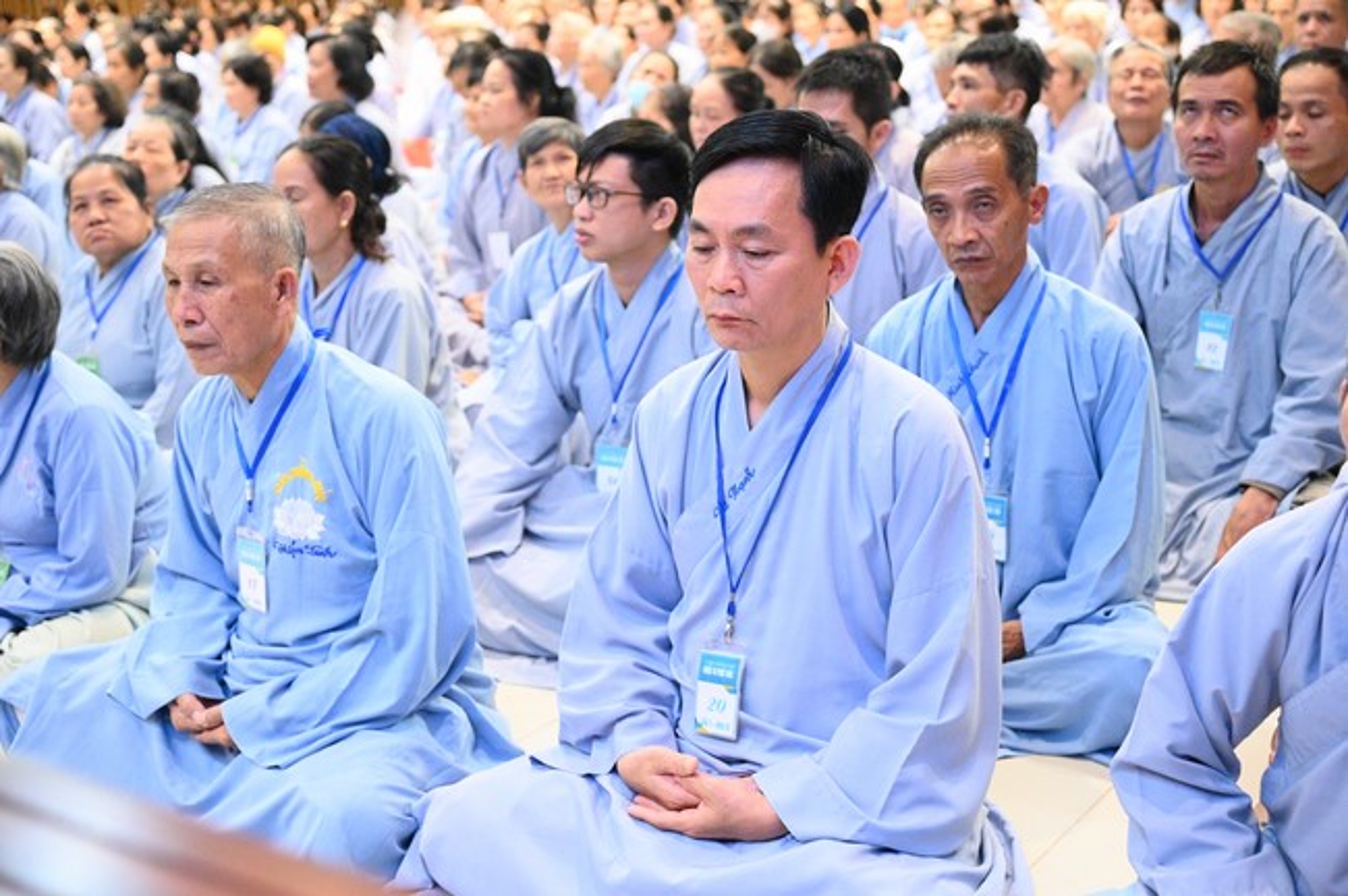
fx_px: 1795
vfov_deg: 28.0
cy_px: 448
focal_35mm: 48
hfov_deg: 41.2
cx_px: 674
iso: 12800
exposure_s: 1/160
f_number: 4
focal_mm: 48
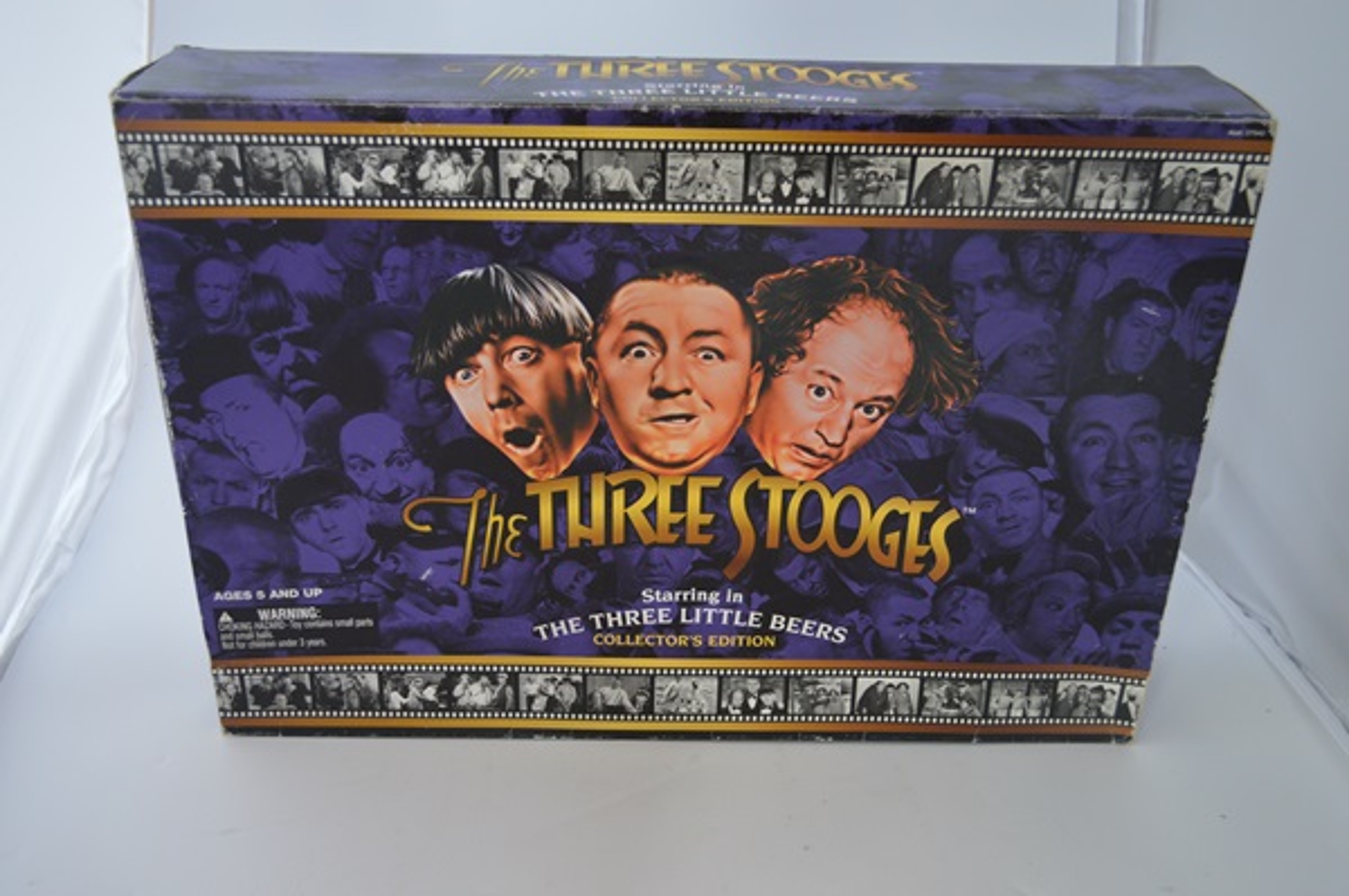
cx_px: 674
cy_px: 448
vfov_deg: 36.8
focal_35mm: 36
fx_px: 1348
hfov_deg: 53.2
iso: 560
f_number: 4
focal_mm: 24
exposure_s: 1/60
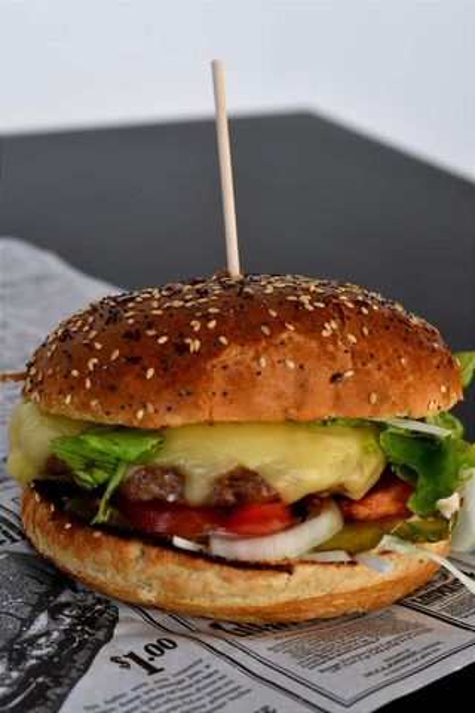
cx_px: 238
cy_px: 356
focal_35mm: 75
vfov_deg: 27.0
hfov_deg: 18.2
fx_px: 1484
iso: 320
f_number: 5.6
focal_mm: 50
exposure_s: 1/250
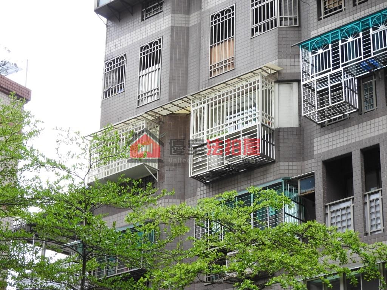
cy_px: 145
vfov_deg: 15.6
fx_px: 1062
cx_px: 194
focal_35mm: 95
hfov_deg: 20.7
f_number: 4.8
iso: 220
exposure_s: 1/60
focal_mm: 17
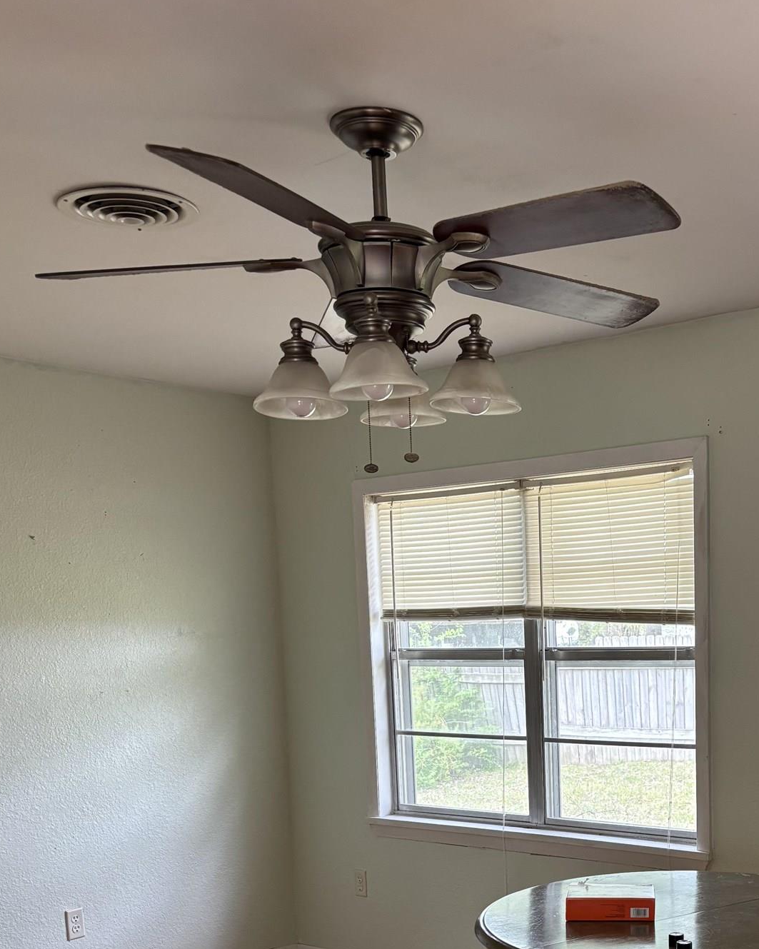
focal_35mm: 44
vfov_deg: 40.2
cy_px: 769
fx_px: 1236
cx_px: 583
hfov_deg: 33.4
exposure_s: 1/119
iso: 125
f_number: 1.6
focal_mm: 5.96
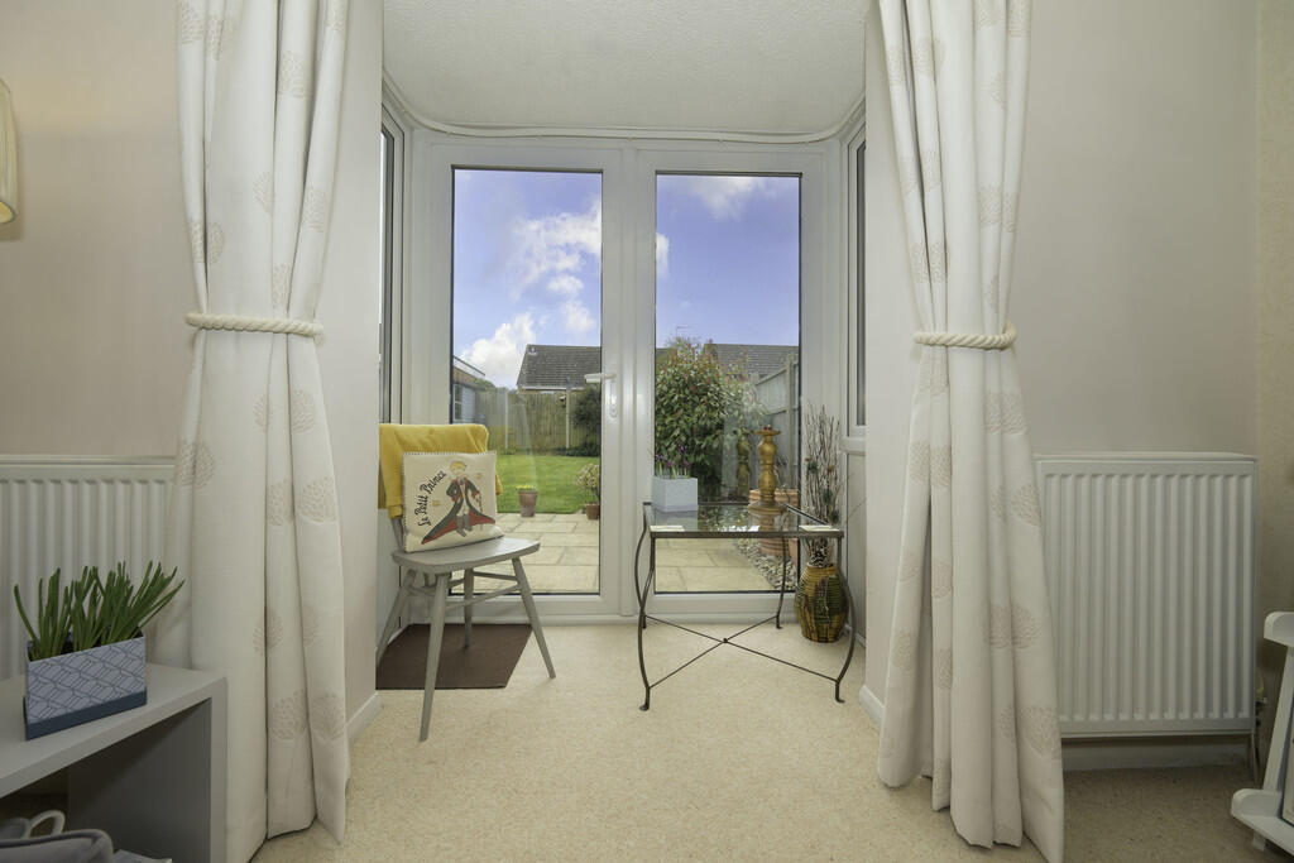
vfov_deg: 81.2
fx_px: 503
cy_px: 432
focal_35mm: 14
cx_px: 647
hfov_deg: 104.2
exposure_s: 1/160
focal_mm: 14
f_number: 7.1
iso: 320
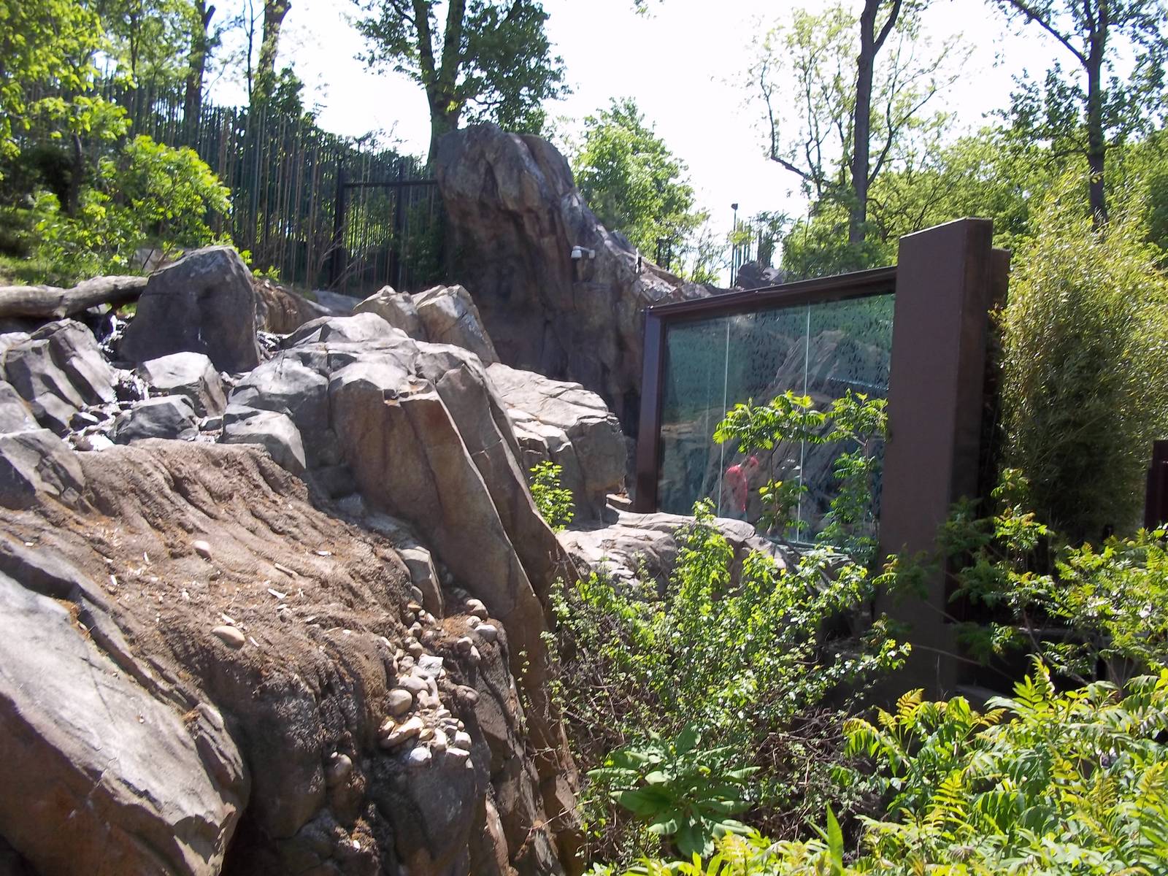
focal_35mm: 36
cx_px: 584
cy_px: 438
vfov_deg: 39.7
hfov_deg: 51.4
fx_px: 1215
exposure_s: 1/400
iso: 80
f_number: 3.1
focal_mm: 6.5
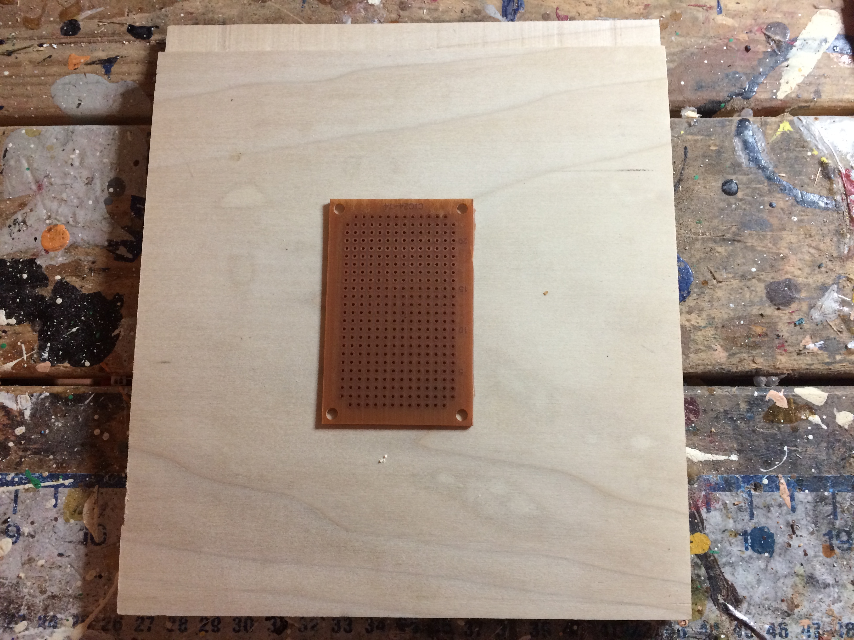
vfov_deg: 48.2
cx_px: 427
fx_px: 715
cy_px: 320
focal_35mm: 29
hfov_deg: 61.7
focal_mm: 4.15
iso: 160
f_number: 2.2
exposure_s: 1/30
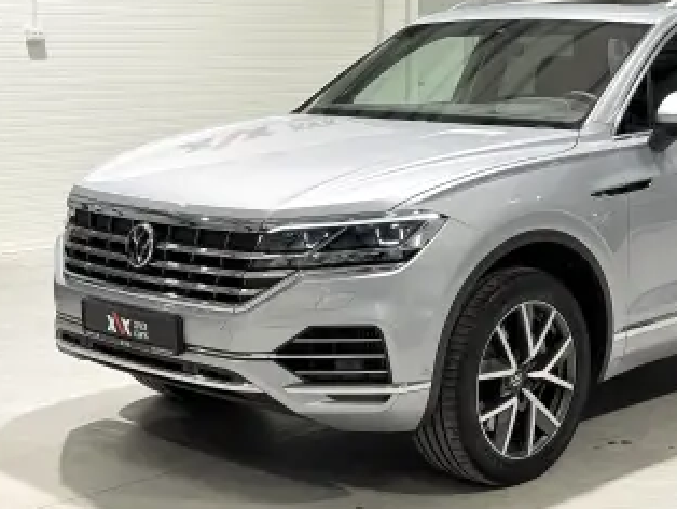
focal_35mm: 55
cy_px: 242
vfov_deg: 26.6
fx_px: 1076
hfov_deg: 34.9
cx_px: 373
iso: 80
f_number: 1.78
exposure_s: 1/63
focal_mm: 6.76
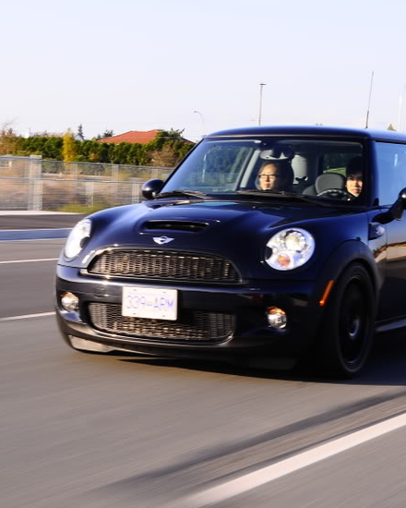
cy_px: 222
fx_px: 1337
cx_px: 72
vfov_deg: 21.5
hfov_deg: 17.1
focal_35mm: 89
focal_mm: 34
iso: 200
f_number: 20
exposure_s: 1/40
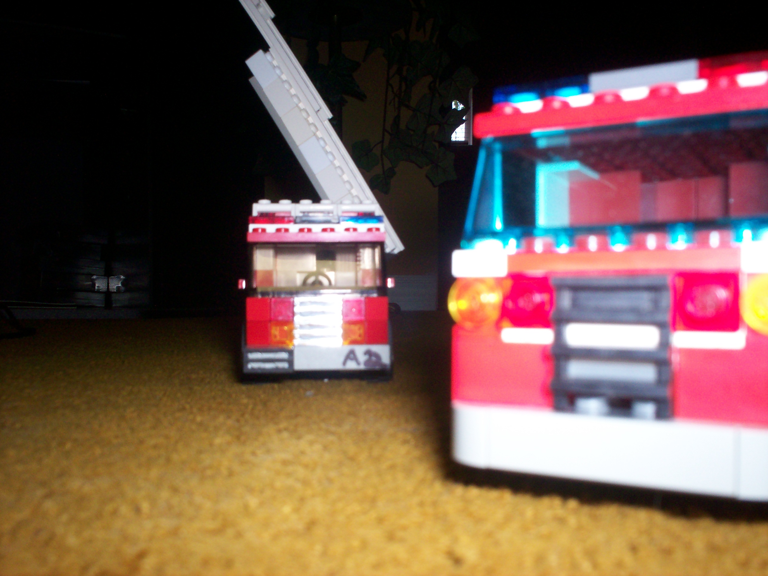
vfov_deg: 39.7
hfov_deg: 51.4
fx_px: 799
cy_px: 288
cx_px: 384
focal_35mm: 36
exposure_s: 1/60
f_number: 4.5
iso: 140
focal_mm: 6
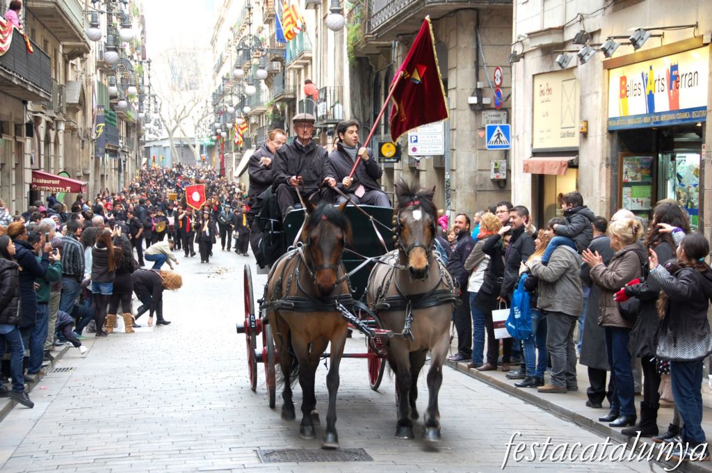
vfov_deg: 16.5
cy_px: 236
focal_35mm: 82
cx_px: 356
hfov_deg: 24.6
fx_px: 1630
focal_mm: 55
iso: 400
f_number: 4.8
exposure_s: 1/100
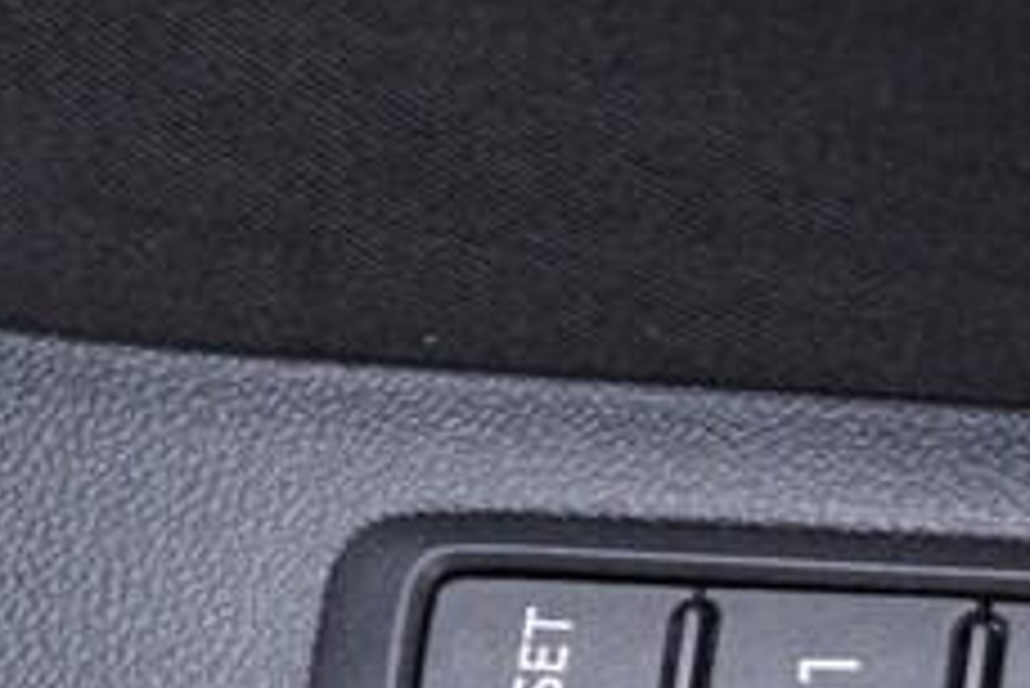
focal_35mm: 161
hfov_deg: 12.2
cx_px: 1498
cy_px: 978
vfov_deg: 8.4
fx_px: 4609
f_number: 2.8
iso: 200
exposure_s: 1/40
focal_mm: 24
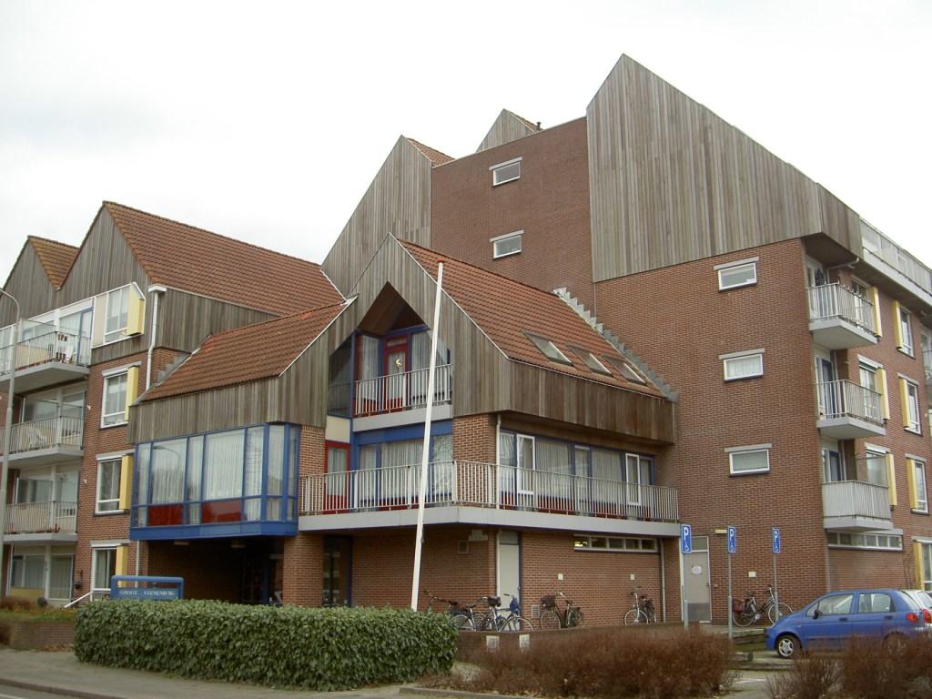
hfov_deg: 47.9
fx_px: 1050
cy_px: 350
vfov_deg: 36.8
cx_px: 466
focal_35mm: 39
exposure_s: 1/80
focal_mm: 8
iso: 100
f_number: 2.8
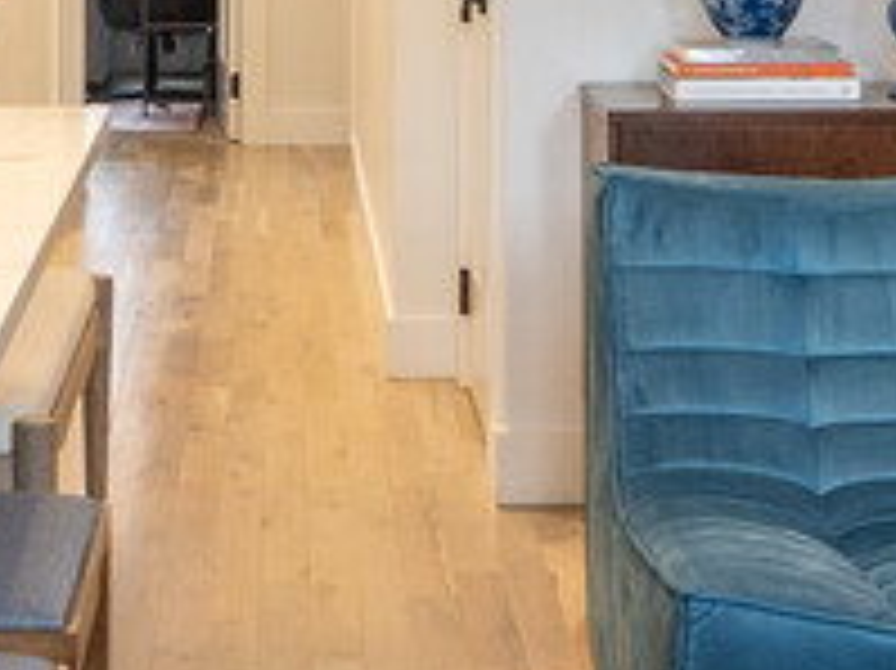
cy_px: -189
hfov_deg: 20.7
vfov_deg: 15.0
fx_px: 2432
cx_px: 200
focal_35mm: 94
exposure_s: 1/10
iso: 160
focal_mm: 7
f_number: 4
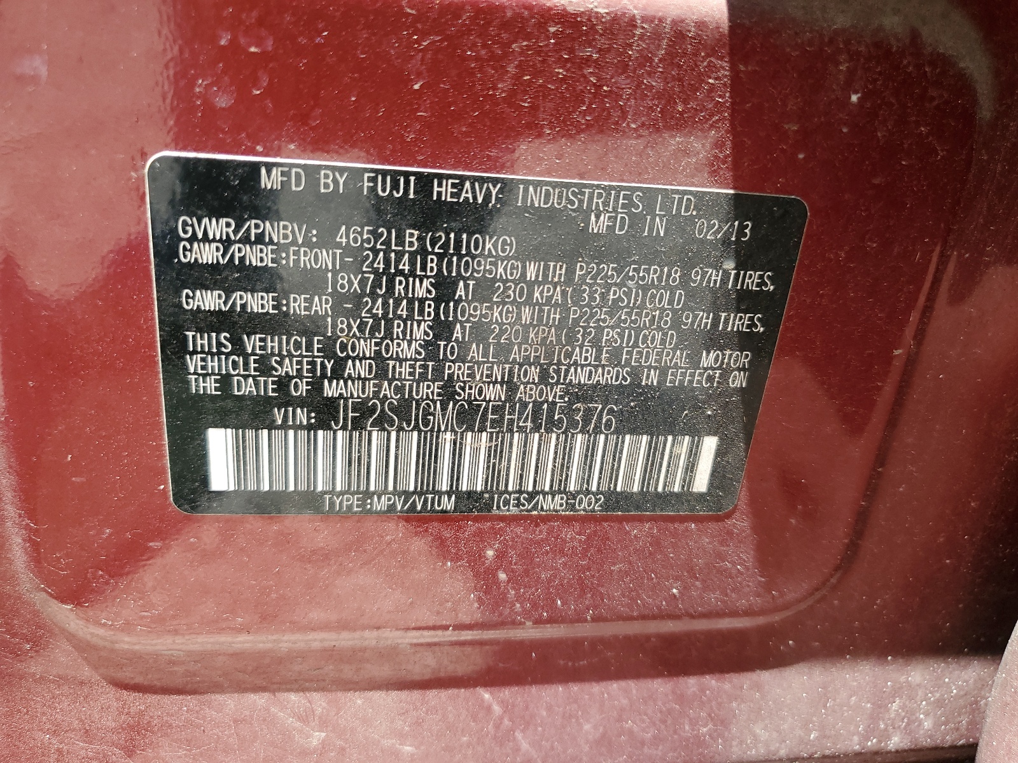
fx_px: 765
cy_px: 382
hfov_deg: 67.3
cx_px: 509
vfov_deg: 53.1
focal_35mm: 26
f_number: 1.5
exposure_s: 1/476
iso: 50
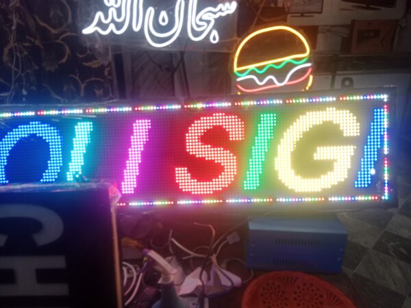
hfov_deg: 67.3
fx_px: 309
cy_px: 154
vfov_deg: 53.1
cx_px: 206
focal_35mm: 26
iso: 423
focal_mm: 3.96
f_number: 1.8
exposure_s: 1/100
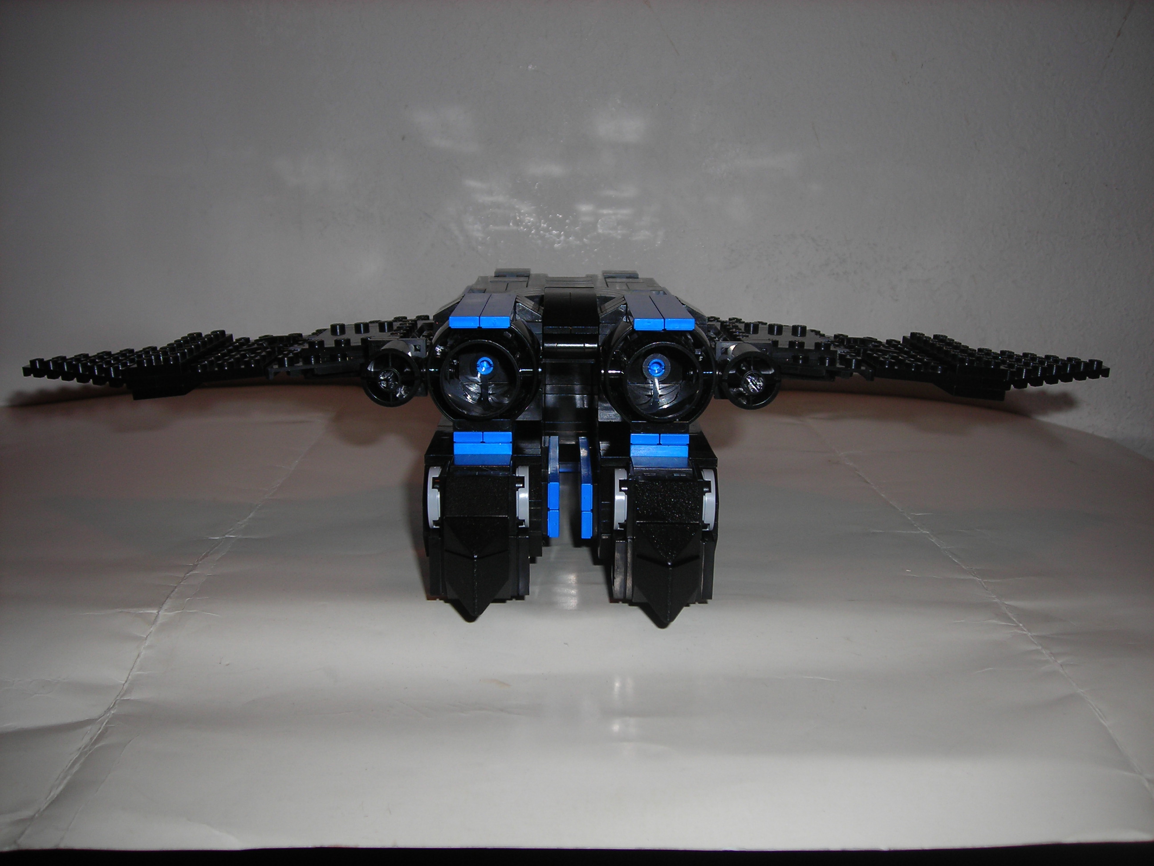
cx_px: 577
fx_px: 1267
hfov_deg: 49.0
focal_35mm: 38
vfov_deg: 37.7
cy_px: 433
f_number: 3.2
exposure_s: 1/60.1
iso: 50
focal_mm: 6.3
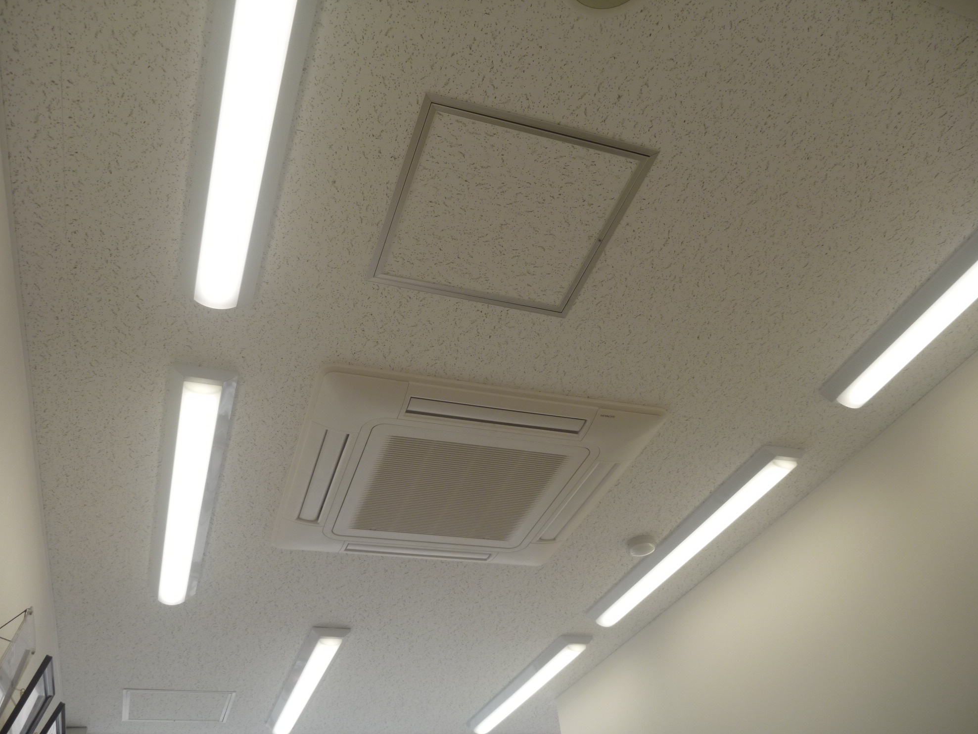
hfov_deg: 61.7
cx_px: 491
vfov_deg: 48.2
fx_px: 819
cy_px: 370
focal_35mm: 29
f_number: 3.3
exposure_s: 1/160
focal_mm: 4.9
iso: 80
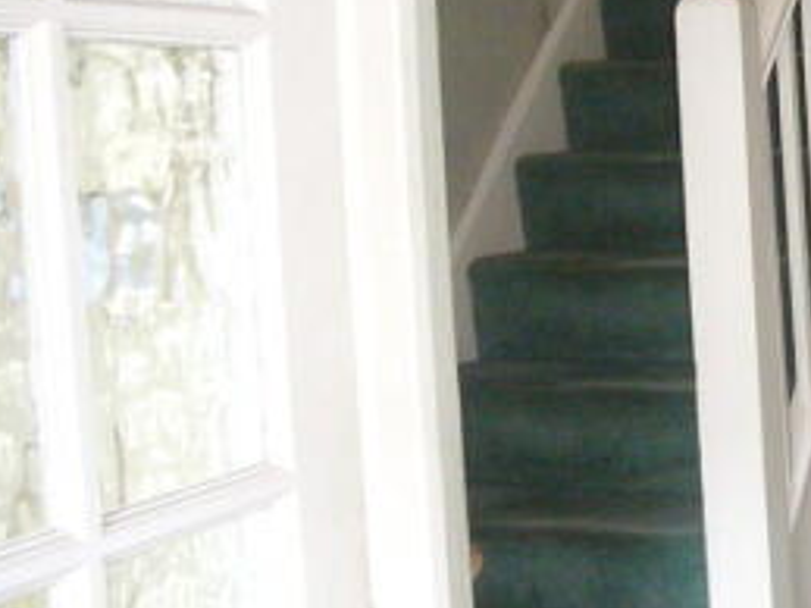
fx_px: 1475
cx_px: 844
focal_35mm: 63
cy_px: 265
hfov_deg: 28.5
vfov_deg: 23.3
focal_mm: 4.6
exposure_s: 1/30
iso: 400
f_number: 2.8
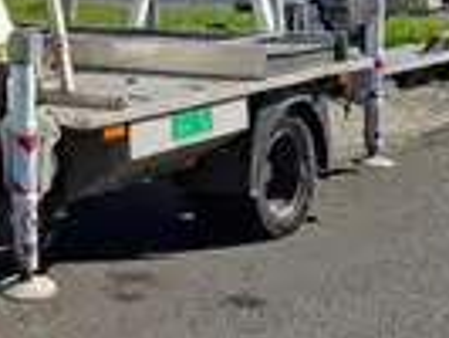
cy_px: 34
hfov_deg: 22.1
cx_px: -57
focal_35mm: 83
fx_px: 1078
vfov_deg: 17.5
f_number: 1.8
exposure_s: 1/2674
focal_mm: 5.54
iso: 50
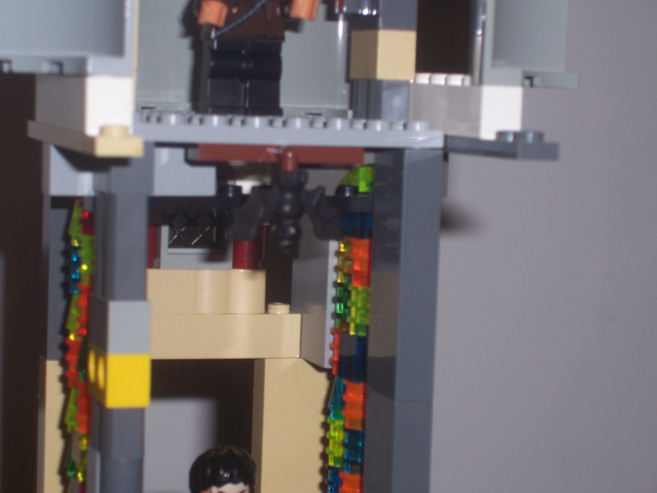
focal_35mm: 102
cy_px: 246
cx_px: 328
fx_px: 1936
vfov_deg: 14.5
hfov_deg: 19.3
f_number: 4.6
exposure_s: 1/90
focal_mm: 16.8
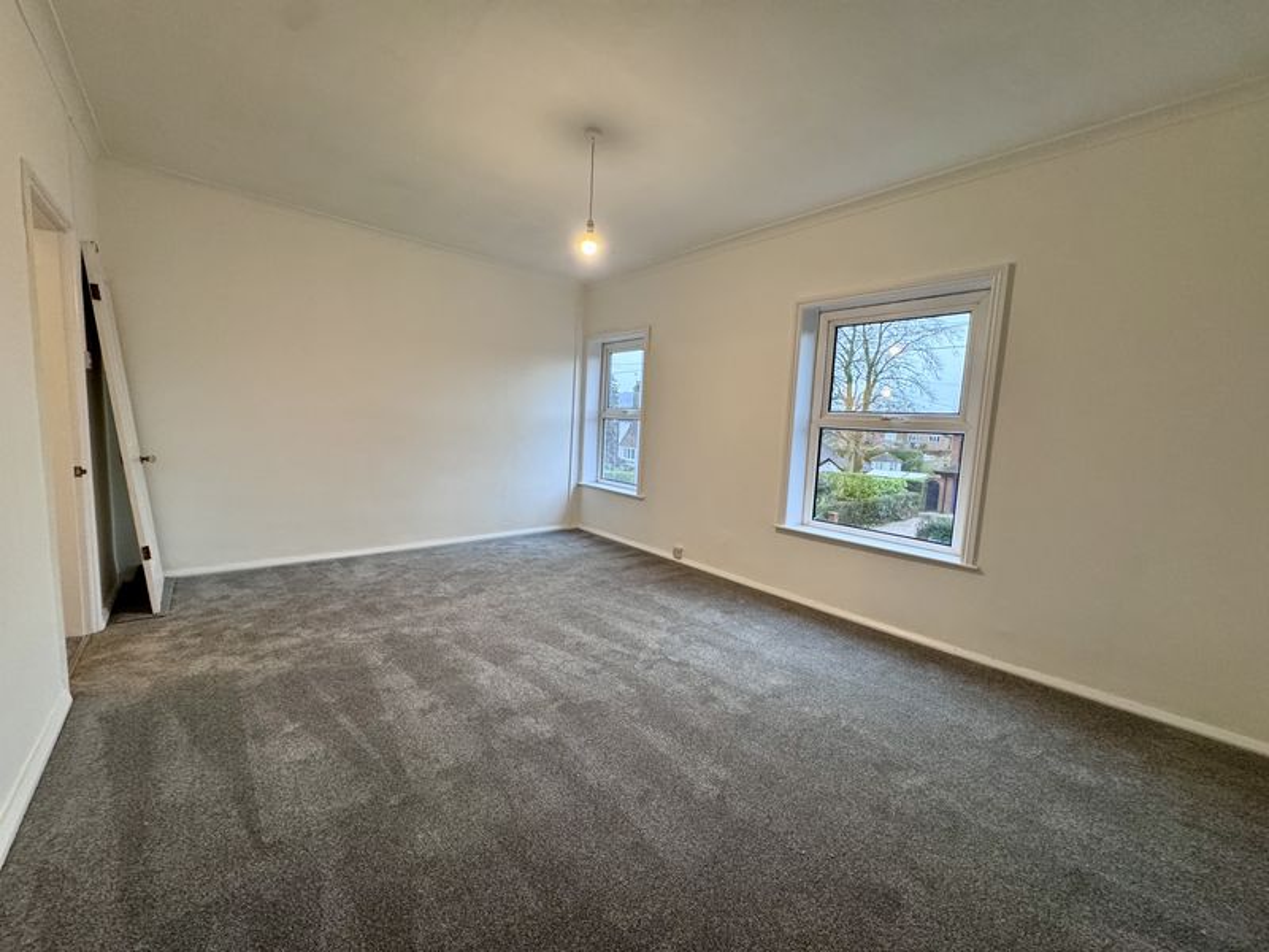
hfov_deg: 102.1
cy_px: 476
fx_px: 513
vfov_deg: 85.7
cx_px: 634
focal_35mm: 14
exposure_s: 1/100
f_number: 2.2
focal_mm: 2.22
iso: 250
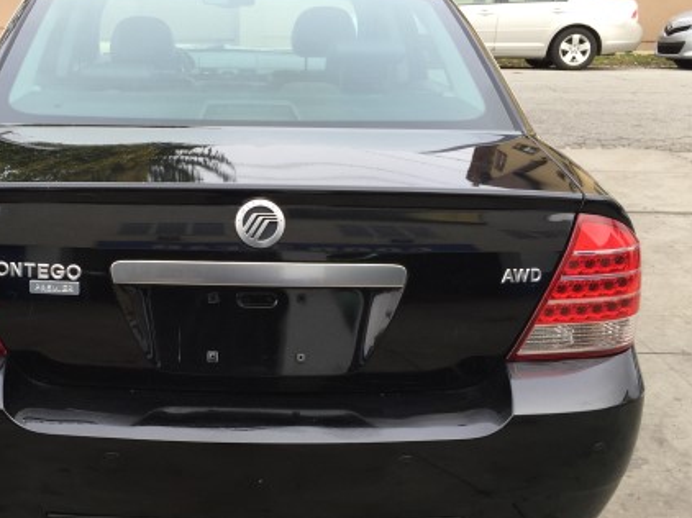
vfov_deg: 32.8
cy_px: 267
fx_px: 879
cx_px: 221
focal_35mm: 44
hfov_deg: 42.3
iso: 32
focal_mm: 4.15
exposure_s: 1/347
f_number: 2.2
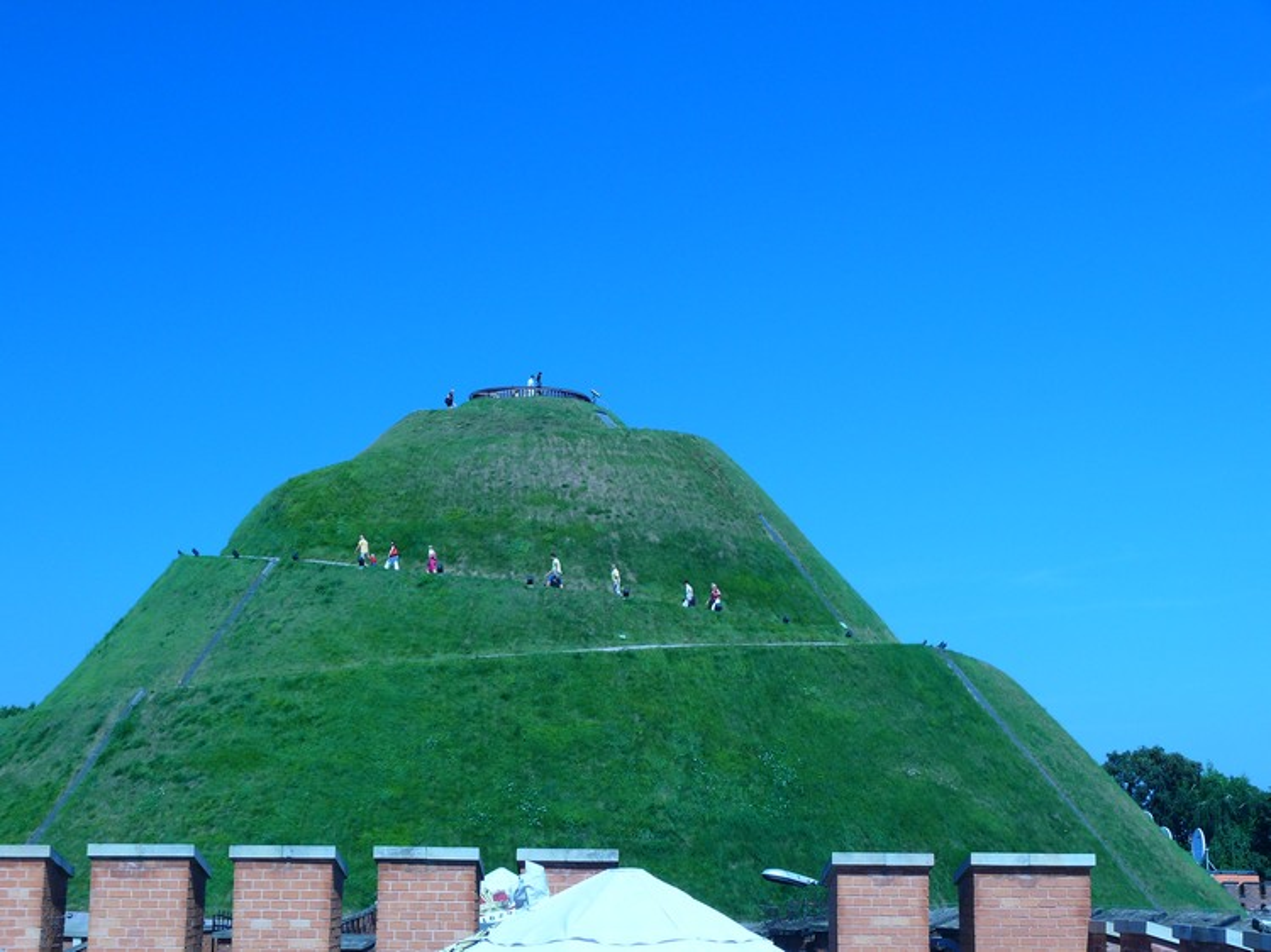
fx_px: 2166
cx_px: 636
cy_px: 476
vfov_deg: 24.8
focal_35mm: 59
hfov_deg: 32.7
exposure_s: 1/200
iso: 100
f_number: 5
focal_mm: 12.4
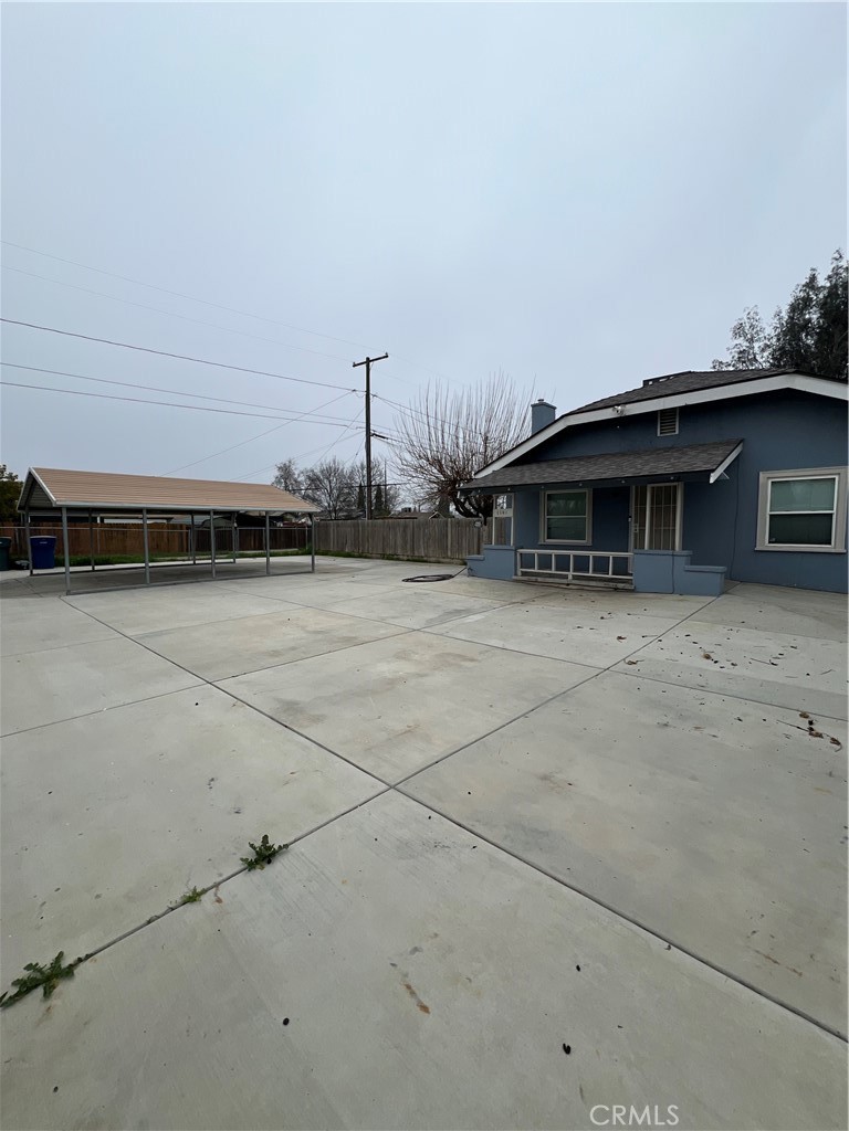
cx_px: 424
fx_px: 425
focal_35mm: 13
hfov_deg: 89.9
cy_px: 566
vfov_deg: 106.2
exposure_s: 1/1155
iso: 32
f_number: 1.8
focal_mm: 1.57
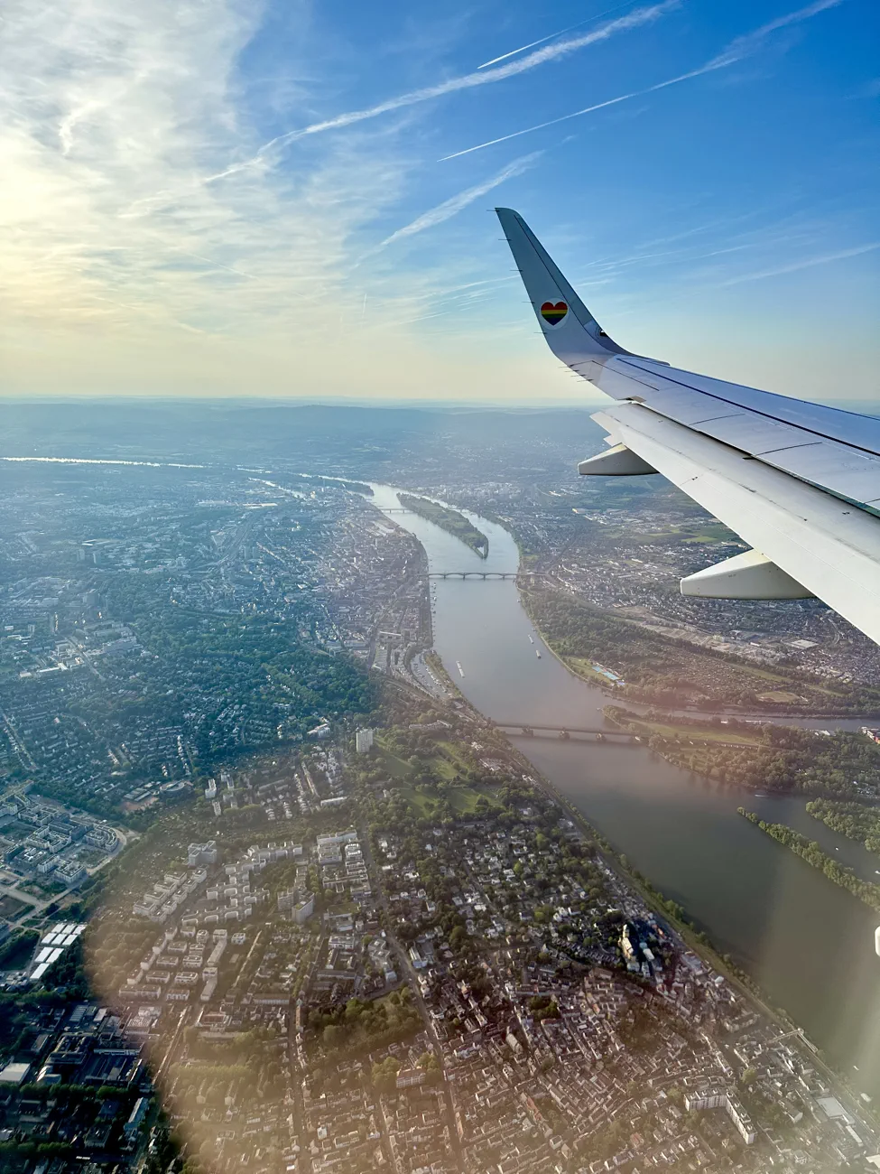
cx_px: 440
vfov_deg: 71.6
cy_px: 587
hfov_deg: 56.8
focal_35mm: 24
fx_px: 813
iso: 80
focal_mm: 6.86
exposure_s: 1/4184
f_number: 1.78
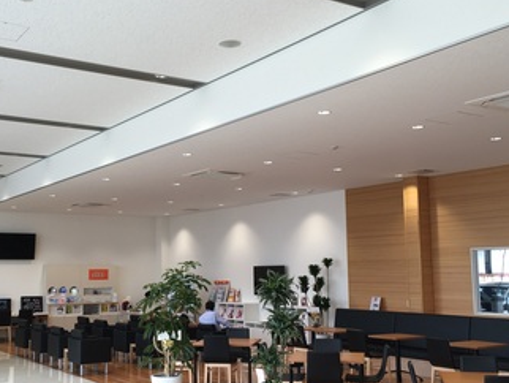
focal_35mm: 45
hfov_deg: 41.9
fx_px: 662
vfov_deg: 32.2
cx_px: 215
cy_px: 200
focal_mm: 4.15
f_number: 2.2
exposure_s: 1/124
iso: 25
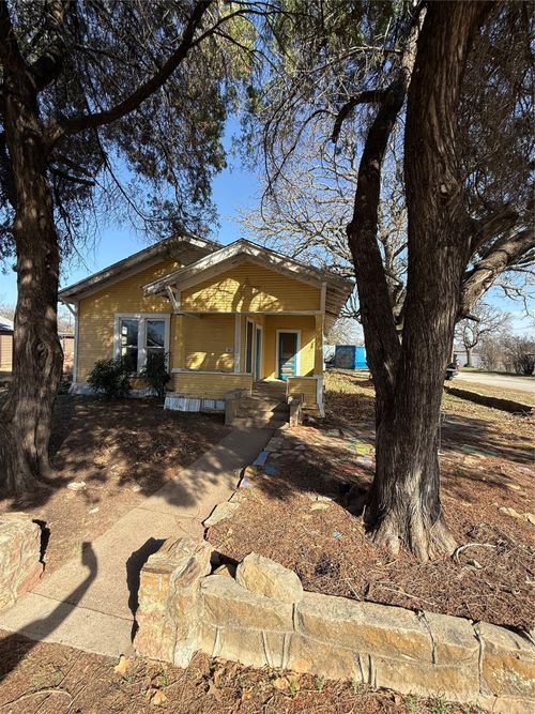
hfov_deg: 85.7
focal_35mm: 14
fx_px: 289
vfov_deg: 102.1
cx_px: 268
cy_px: 357
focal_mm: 2.22
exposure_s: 1/664
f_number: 2.2
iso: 50
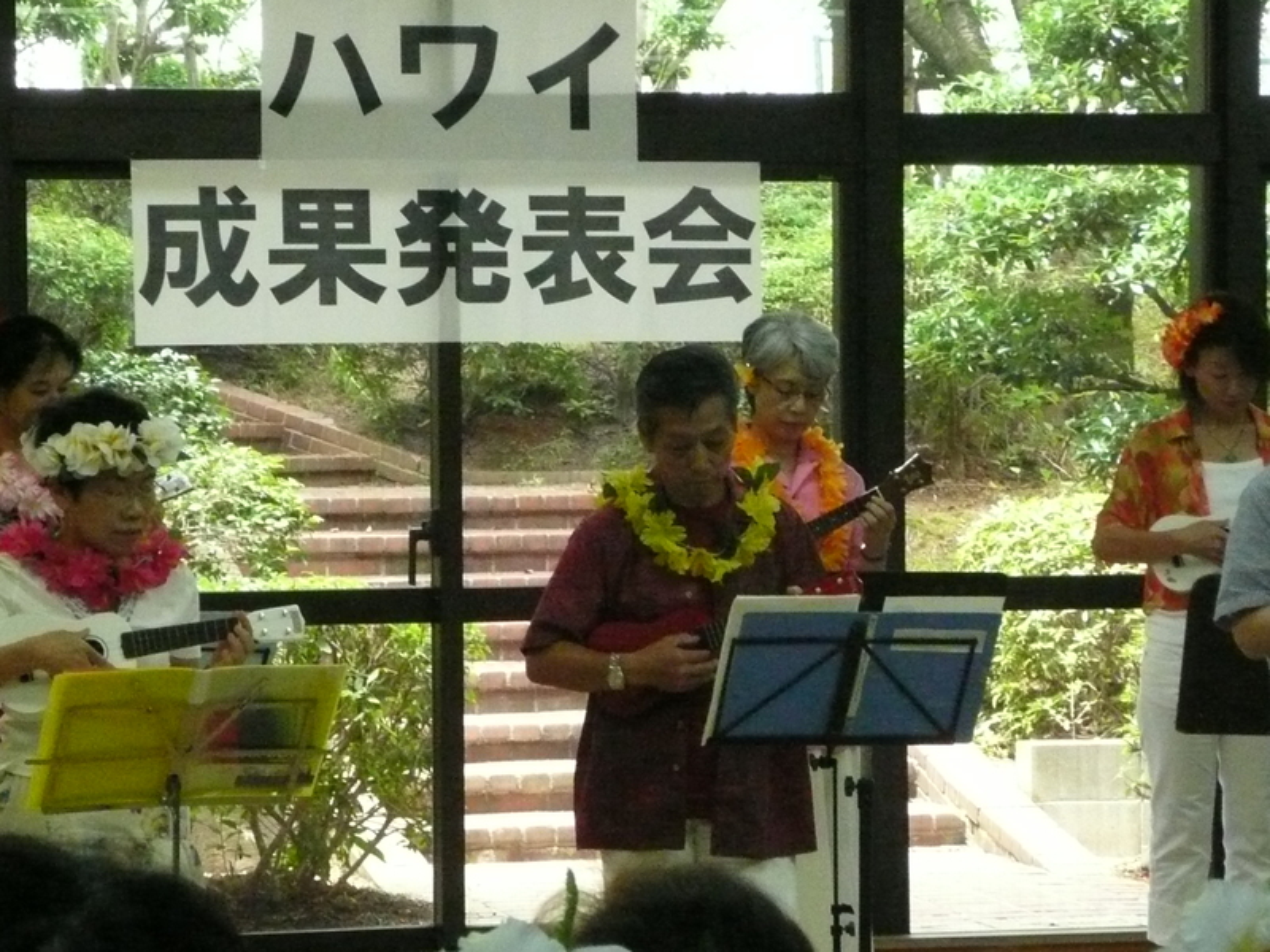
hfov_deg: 13.8
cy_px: 476
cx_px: 635
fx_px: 5246
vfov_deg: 10.4
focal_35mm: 143
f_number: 4.7
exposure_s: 1/80
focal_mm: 15.7
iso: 800
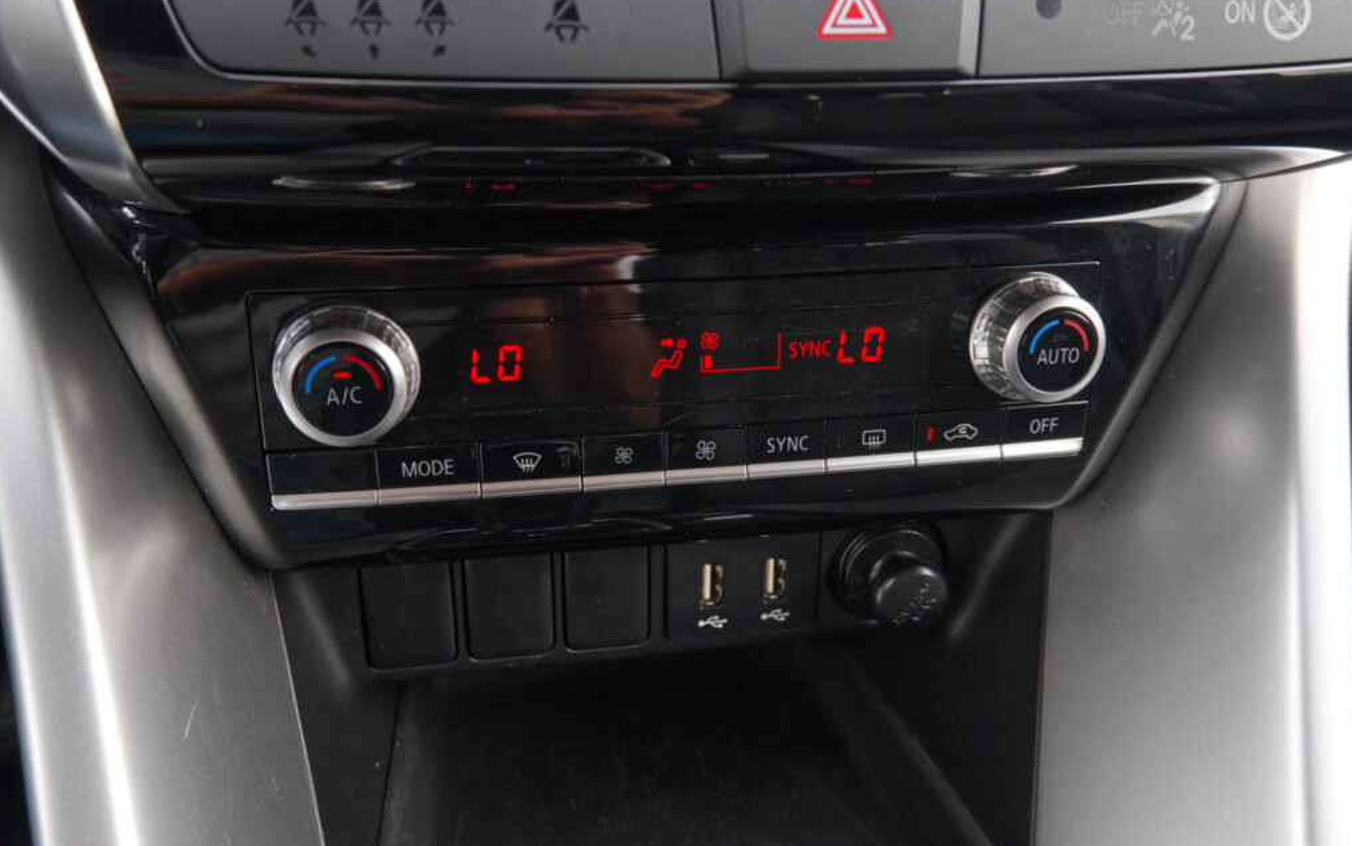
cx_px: 673
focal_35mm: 30
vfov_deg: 41.8
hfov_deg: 62.9
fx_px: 1106
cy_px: 442
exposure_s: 1/100
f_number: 7.1
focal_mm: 19.2
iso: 2000
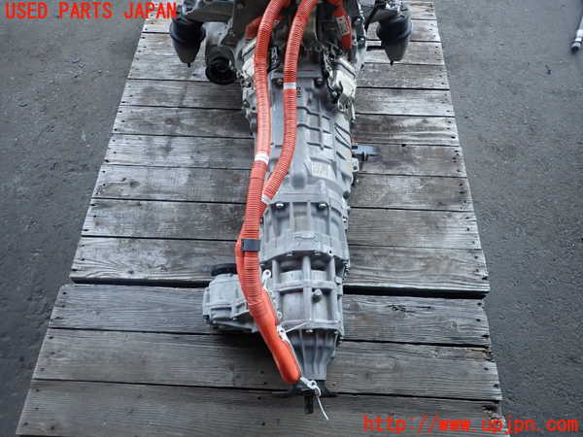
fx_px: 421
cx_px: 292
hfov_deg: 69.4
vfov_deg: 54.9
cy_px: 218
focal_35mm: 25
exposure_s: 1/30
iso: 250
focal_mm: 4.5
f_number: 2
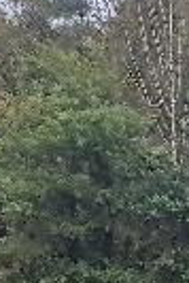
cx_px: 550
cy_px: 555
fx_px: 1131
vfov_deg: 12.6
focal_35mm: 144
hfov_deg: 8.2
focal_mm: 6.4
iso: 50
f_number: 1.8
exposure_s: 1/250
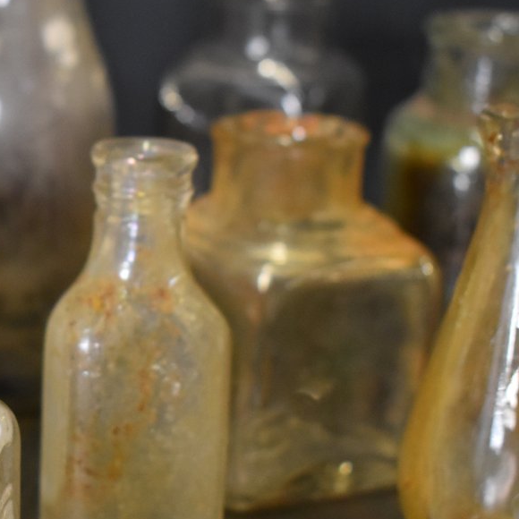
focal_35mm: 127
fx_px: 2154
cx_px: -10
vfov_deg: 13.7
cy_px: 339
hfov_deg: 13.5
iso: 1600
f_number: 4.5
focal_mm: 34
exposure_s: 1/125
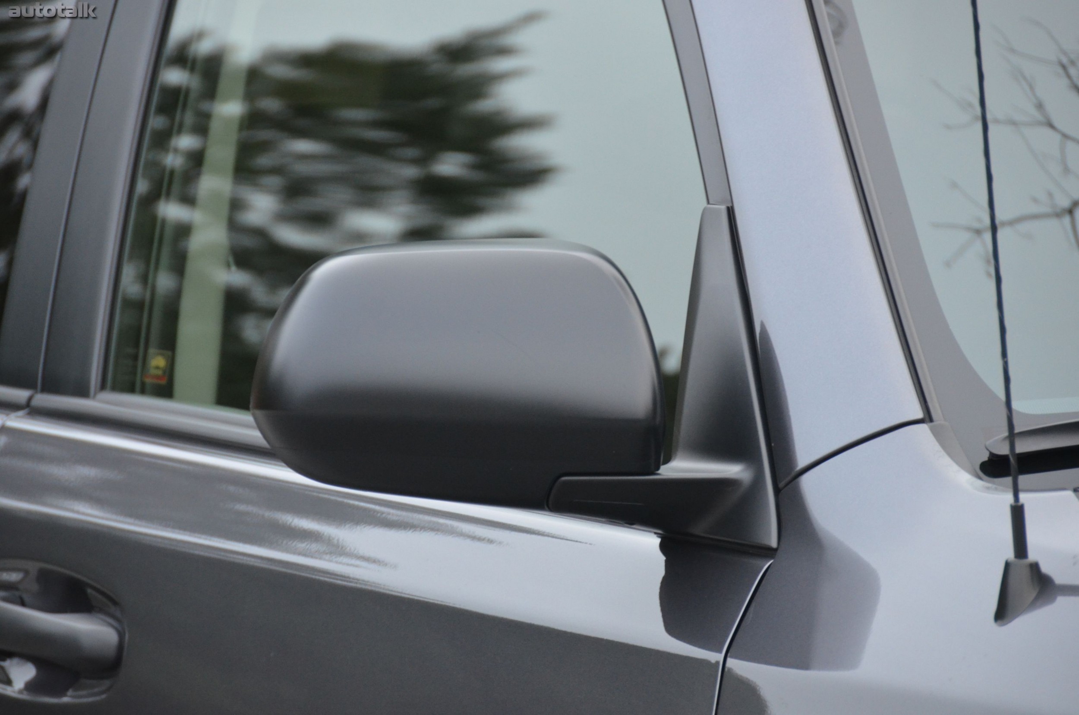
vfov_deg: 4.6
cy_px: 358
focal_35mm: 300
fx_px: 8973
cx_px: 540
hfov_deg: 6.9
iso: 1600
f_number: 5.6
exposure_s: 1/50
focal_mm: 200
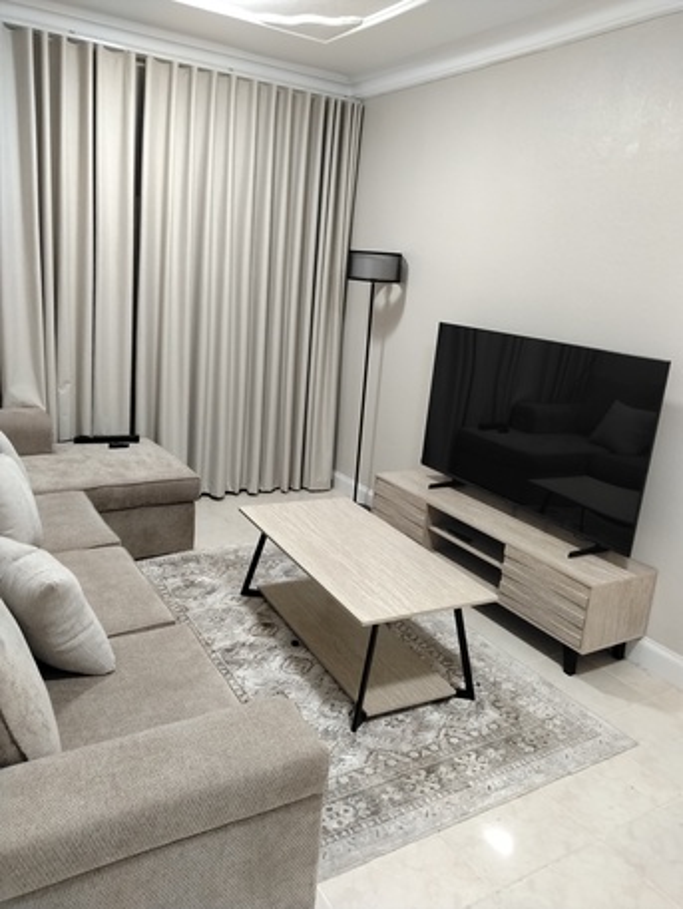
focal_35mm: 27
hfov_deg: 51.4
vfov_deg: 65.3
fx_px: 710
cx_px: 342
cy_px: 454
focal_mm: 4.05
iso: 994
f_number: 1.8
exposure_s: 1/50
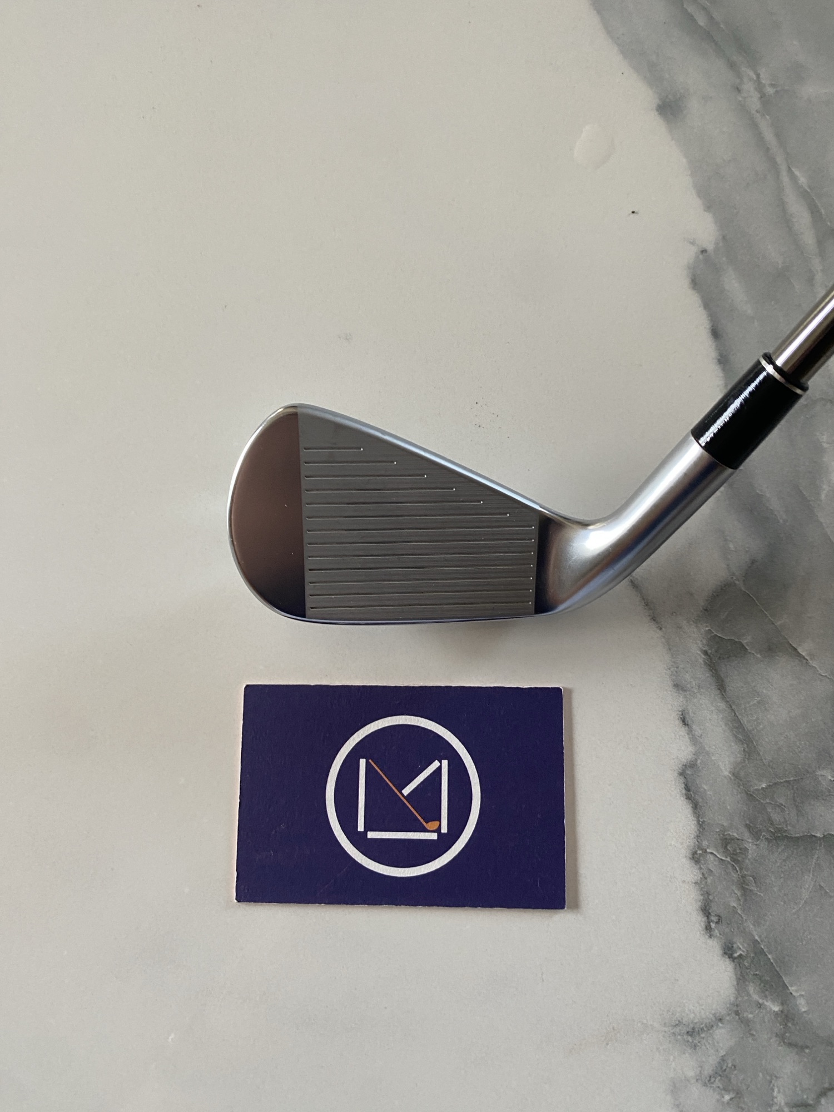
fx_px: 835
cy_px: 556
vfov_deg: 67.3
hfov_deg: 53.1
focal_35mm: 26
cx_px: 417
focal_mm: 4.25
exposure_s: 1/67
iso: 125
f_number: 1.8
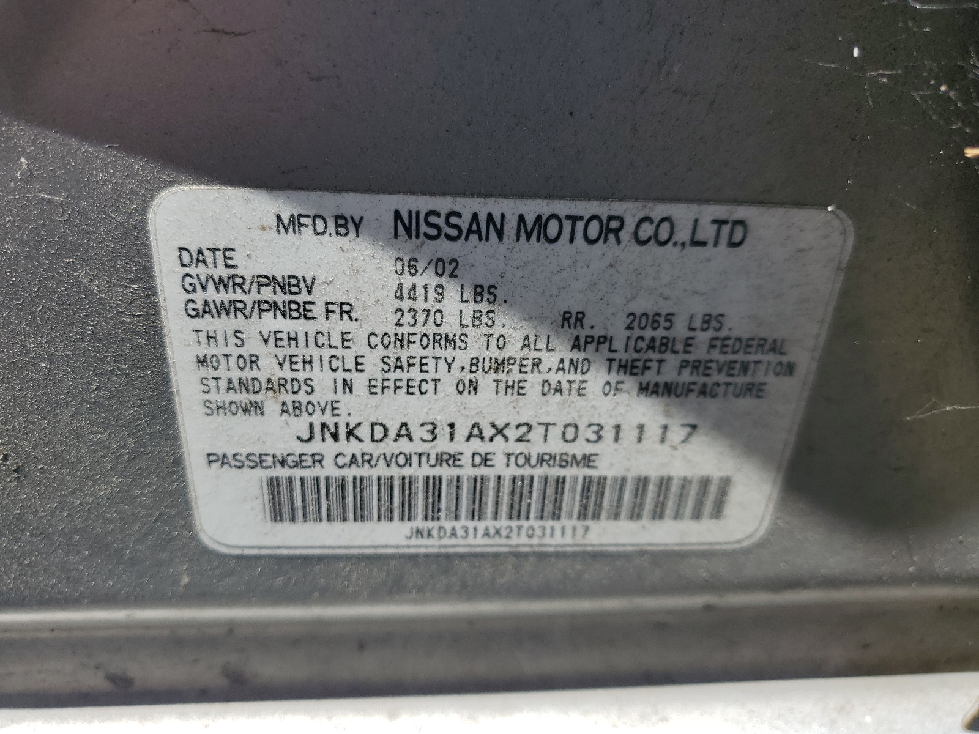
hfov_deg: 67.3
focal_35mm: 26
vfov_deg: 53.1
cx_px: 490
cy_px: 367
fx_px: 735
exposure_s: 1/1250
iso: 50
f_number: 1.5
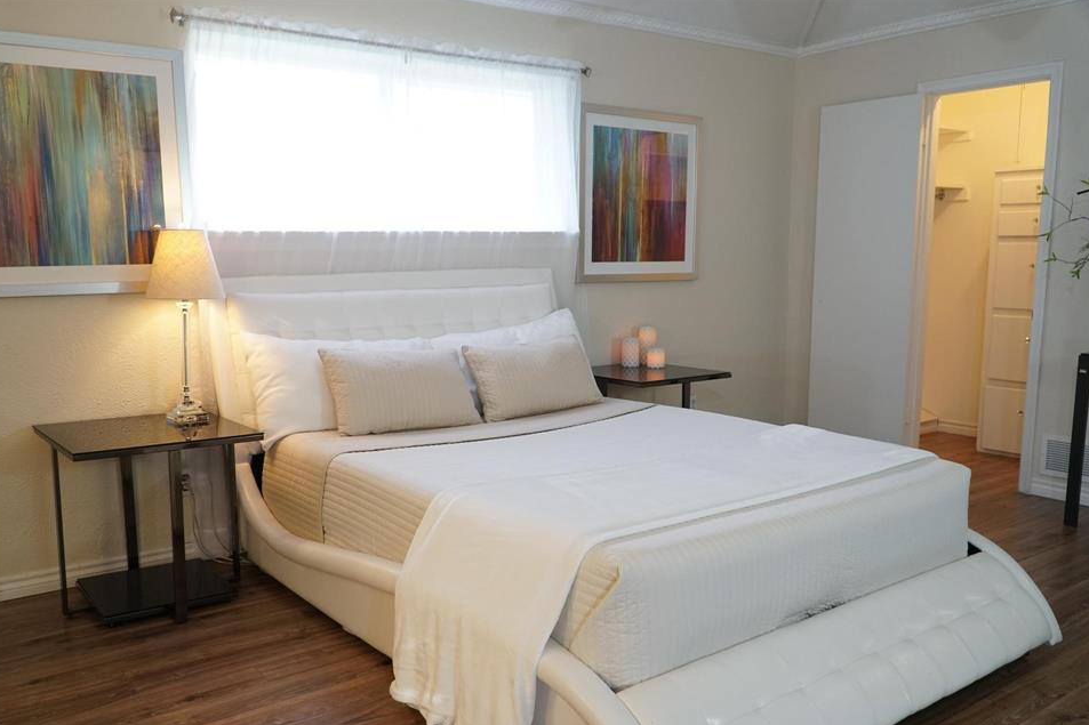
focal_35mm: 29
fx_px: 877
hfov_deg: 63.6
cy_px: 386
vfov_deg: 44.9
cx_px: 514
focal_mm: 18
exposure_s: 1/60
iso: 1000
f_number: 4
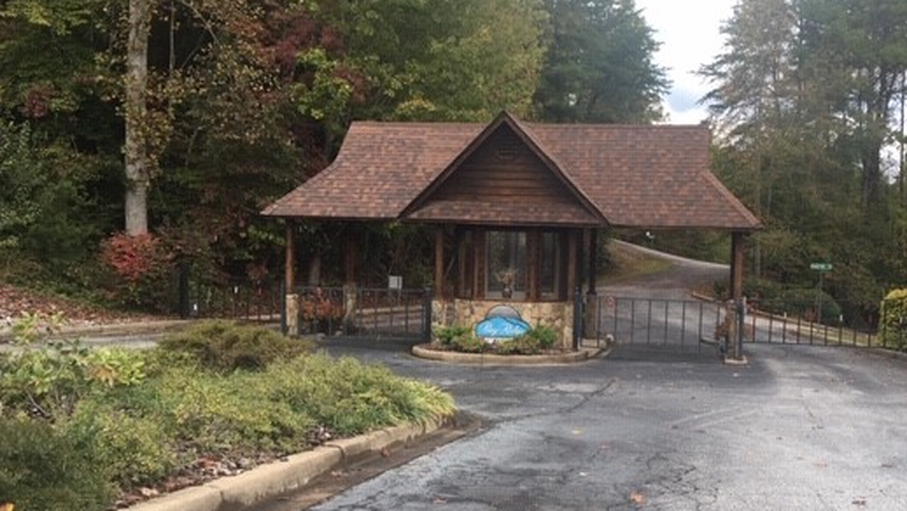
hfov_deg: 51.2
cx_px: 546
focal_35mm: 39
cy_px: 301
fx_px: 938
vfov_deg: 30.4
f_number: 2.2
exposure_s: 1/272
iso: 25
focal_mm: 4.15
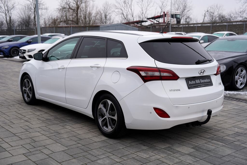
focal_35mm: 43
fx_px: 295
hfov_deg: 45.4
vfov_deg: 31.2
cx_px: 124
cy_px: 82
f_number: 4
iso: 100
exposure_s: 1/100
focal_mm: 43
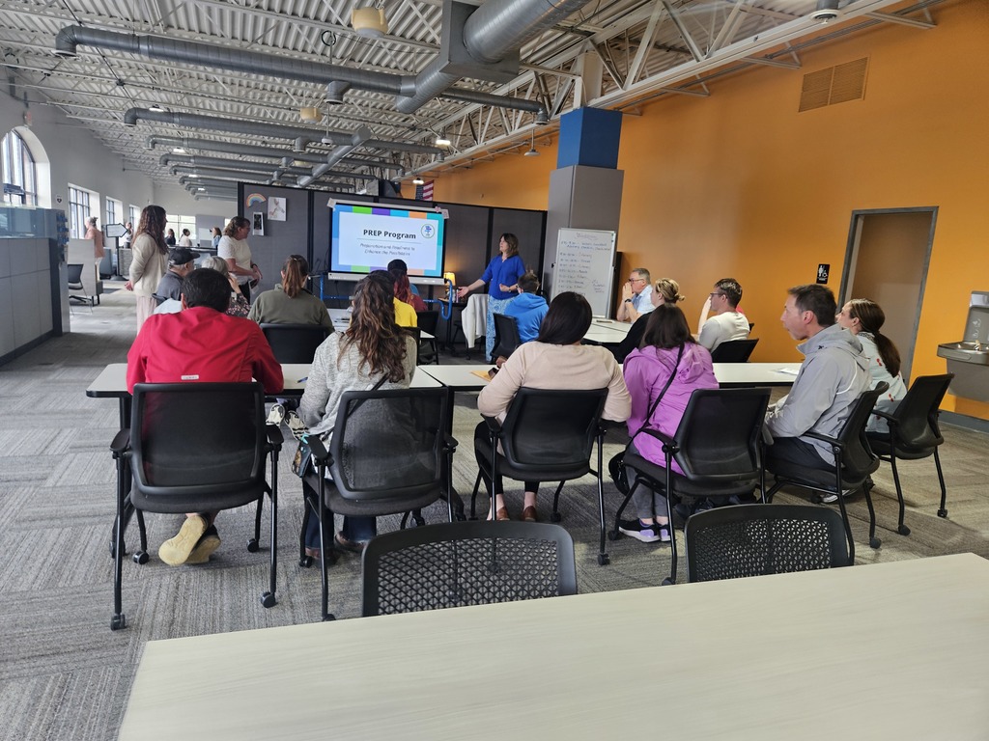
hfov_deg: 73.9
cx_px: 494
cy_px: 370
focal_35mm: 23
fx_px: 657
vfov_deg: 58.9
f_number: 1.8
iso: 64
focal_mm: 5.4
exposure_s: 1/53.3
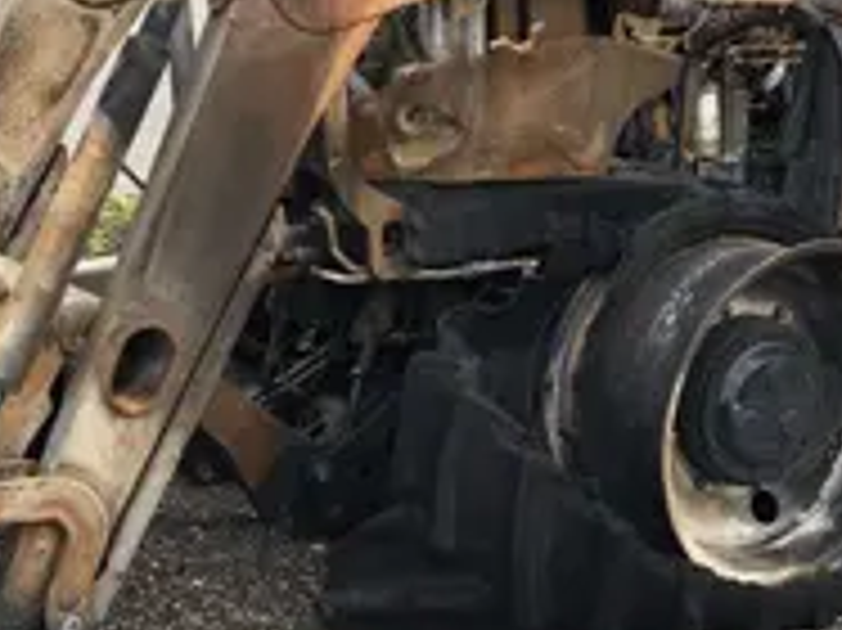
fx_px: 1750
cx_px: 689
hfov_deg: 26.5
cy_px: 176
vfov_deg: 20.3
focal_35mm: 72
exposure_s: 1/120
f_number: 1.8
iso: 40
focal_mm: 3.99
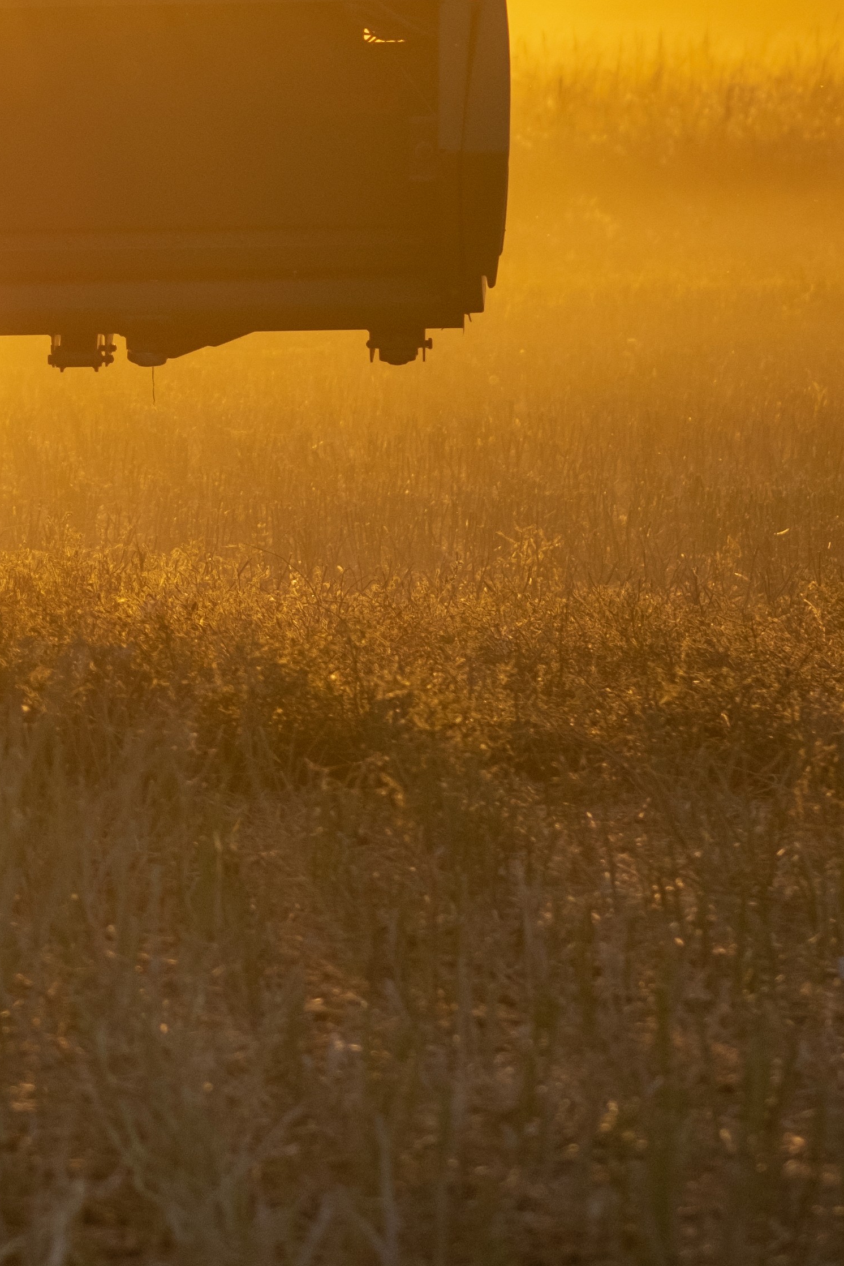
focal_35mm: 357
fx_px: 12550
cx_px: -331
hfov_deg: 3.8
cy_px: -119
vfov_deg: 5.8
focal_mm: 85
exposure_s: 1/1600
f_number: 2.2
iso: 400
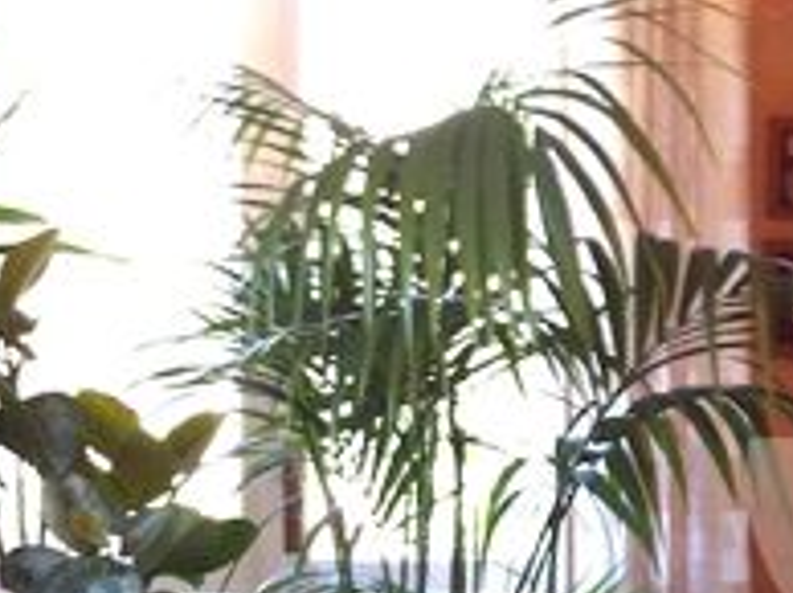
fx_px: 2906
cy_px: 609
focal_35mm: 127
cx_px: 991
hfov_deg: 14.9
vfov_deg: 11.5
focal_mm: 3.85
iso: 80
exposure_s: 1/20
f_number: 2.8
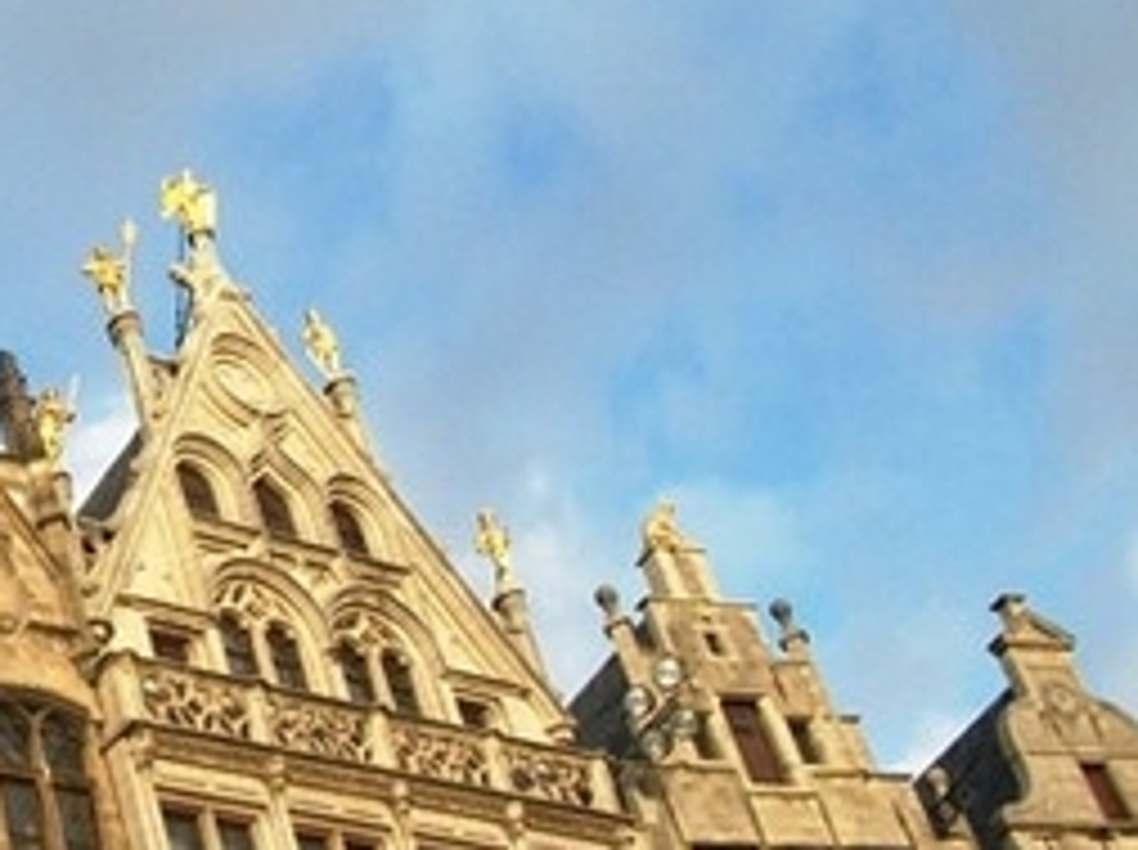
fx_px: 2495
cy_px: 414
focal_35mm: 76
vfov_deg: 19.3
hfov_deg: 24.1
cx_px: -90
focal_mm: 5.7
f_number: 8.8
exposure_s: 1/60
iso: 80
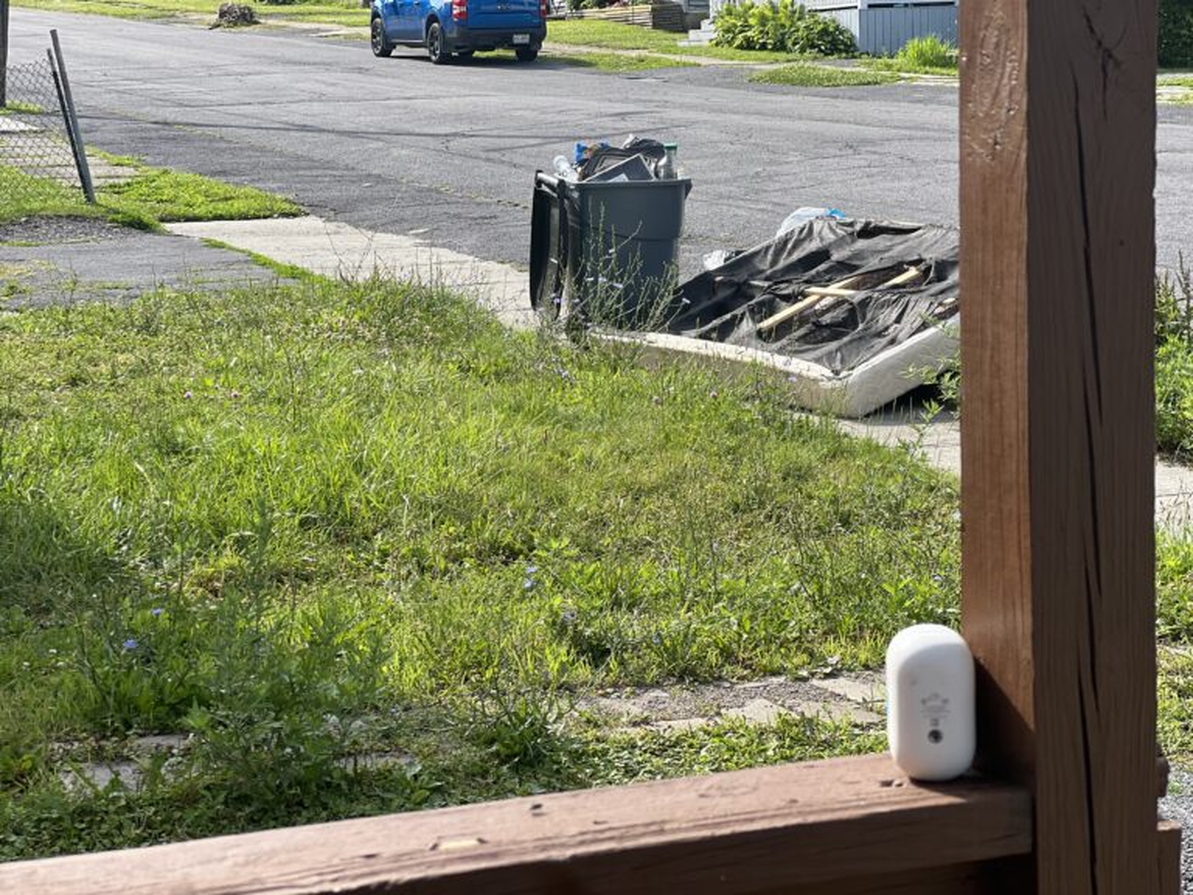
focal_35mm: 77
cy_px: 448
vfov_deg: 19.1
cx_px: 596
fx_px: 2654
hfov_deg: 25.3
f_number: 2.8
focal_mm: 9
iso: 32
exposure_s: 1/365
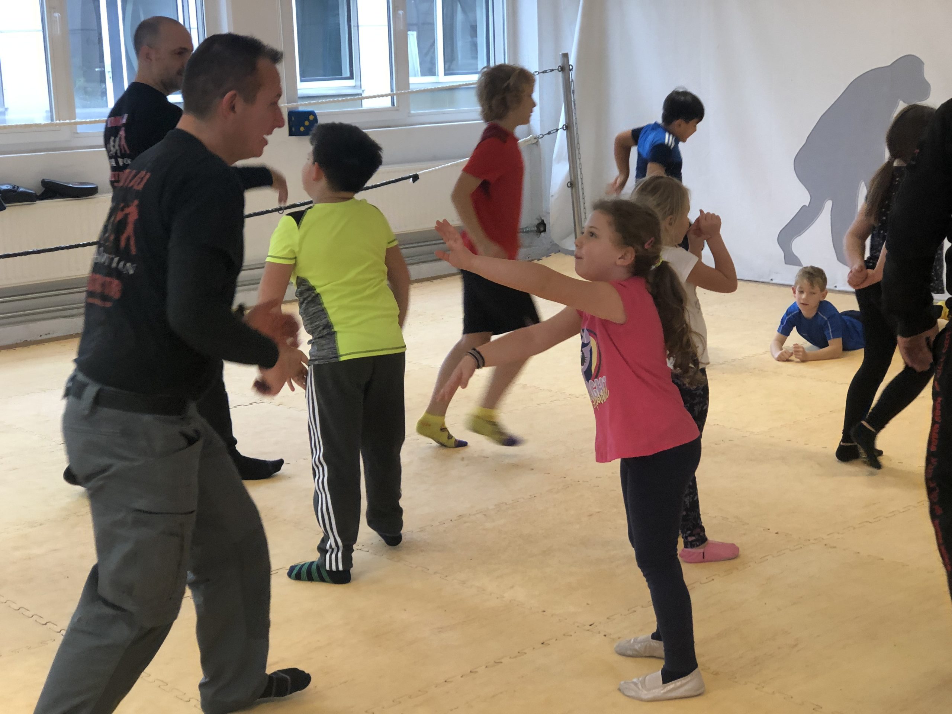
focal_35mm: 57
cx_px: 476
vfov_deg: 25.7
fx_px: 1568
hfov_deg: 33.8
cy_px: 357
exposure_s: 1/33
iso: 80
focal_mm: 6.6
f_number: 2.8
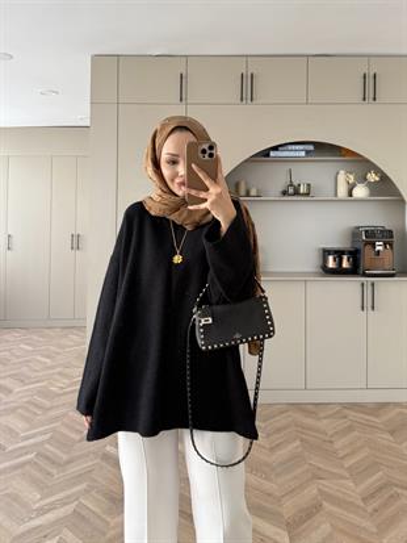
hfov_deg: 56.8
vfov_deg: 71.6
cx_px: 204
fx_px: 376
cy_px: 272
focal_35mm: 24
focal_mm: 6.76
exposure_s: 1/84
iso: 200
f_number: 1.78
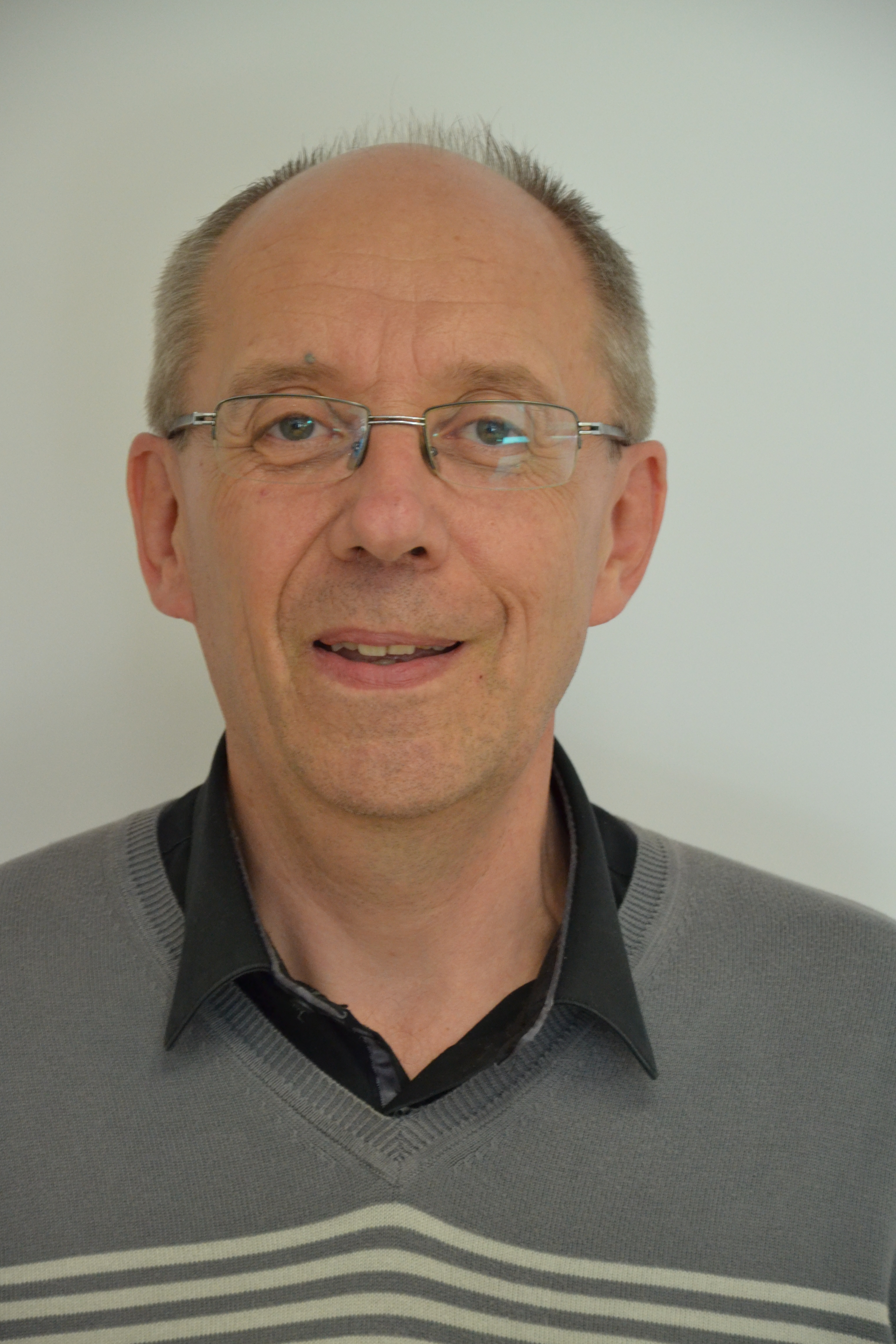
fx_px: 5152
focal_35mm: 138
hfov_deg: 9.9
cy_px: 672
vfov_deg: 14.9
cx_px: 448
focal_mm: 92
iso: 1800
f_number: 5.6
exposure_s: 1/60
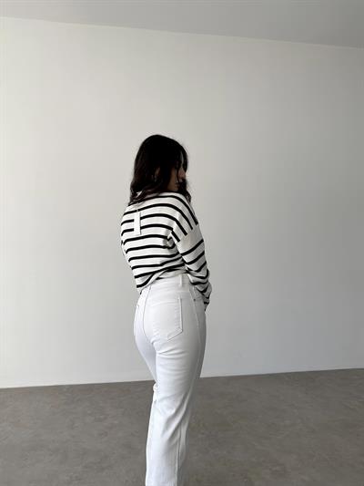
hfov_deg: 56.8
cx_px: 182
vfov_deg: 71.6
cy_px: 243
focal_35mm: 24
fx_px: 336
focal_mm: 6.86
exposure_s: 1/400
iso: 80
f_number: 1.8
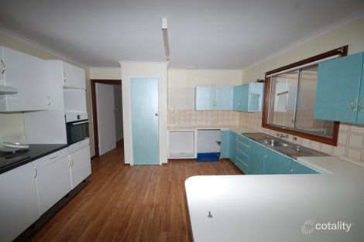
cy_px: 121
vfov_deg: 77.3
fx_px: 152
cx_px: 182
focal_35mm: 15
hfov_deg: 100.4
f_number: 4
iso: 200
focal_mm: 10
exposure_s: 1/60
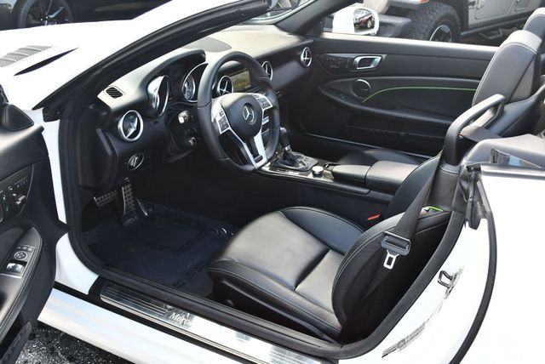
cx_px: 272
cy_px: 182
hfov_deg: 53.1
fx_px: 545
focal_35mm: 36
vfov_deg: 36.9
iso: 400
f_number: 4.5
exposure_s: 1/250
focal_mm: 18
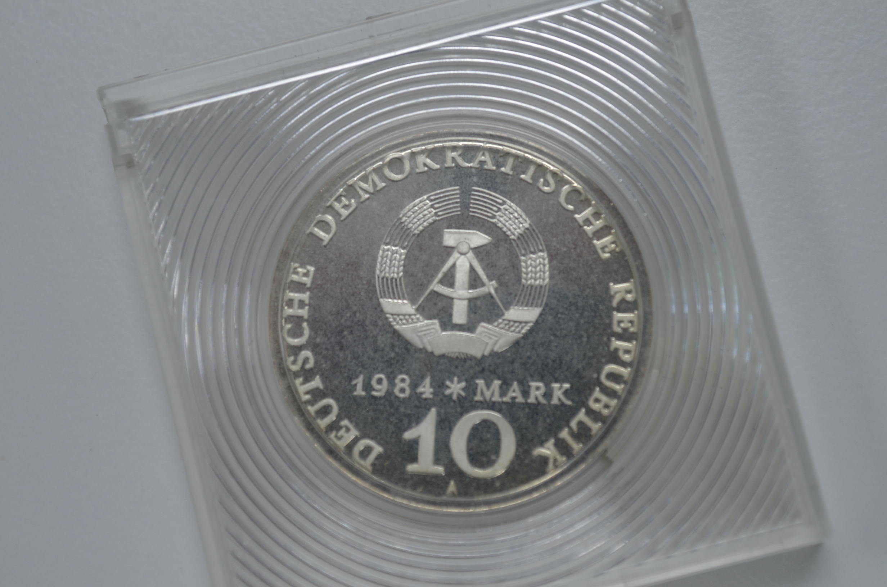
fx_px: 2028
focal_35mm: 82
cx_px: 444
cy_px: 294
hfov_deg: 24.7
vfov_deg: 16.5
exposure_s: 1/60
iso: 400
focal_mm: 55
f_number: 8
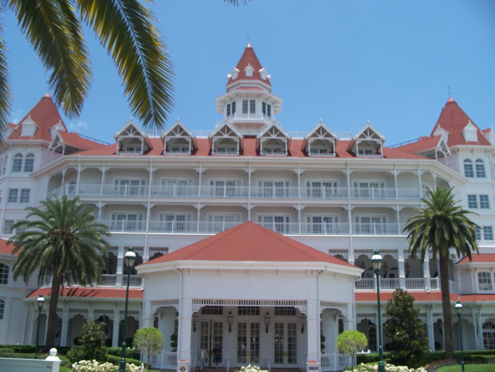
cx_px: 248
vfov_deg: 38.7
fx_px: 529
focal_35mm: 37
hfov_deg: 50.1
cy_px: 186
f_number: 4
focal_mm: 7.8
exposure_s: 1/500
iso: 64
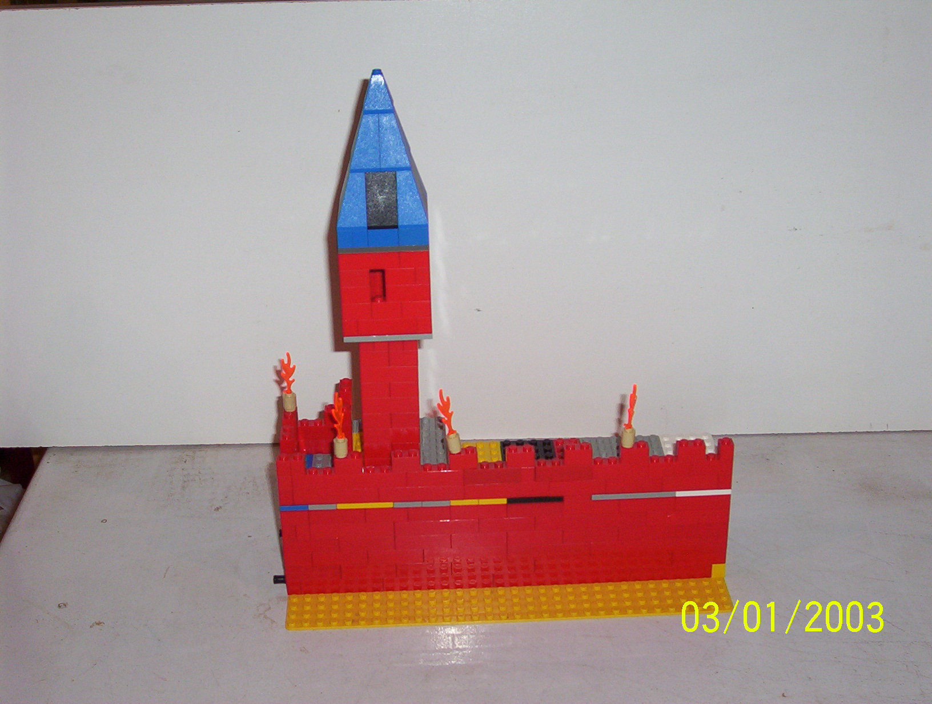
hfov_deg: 29.3
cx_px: 466
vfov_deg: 22.3
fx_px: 1781
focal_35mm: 66
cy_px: 352
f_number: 3.26
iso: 140
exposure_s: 1/80.5
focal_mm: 8.74
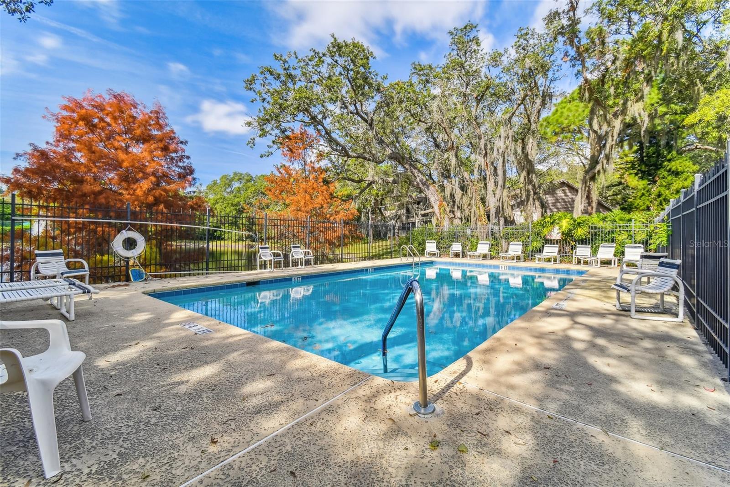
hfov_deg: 100.4
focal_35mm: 15
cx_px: 365
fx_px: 304
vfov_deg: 77.3
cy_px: 244
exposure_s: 1/500
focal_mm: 10
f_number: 7.1
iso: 100
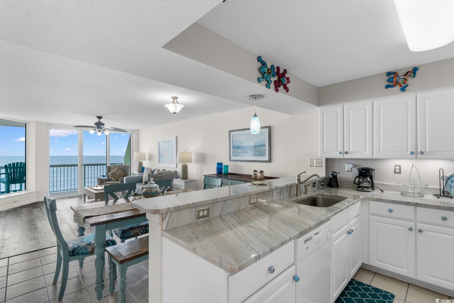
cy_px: 152
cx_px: 227
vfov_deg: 73.7
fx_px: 202
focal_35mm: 16
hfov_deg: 96.7
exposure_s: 1/13
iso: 100
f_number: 4.8
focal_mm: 11
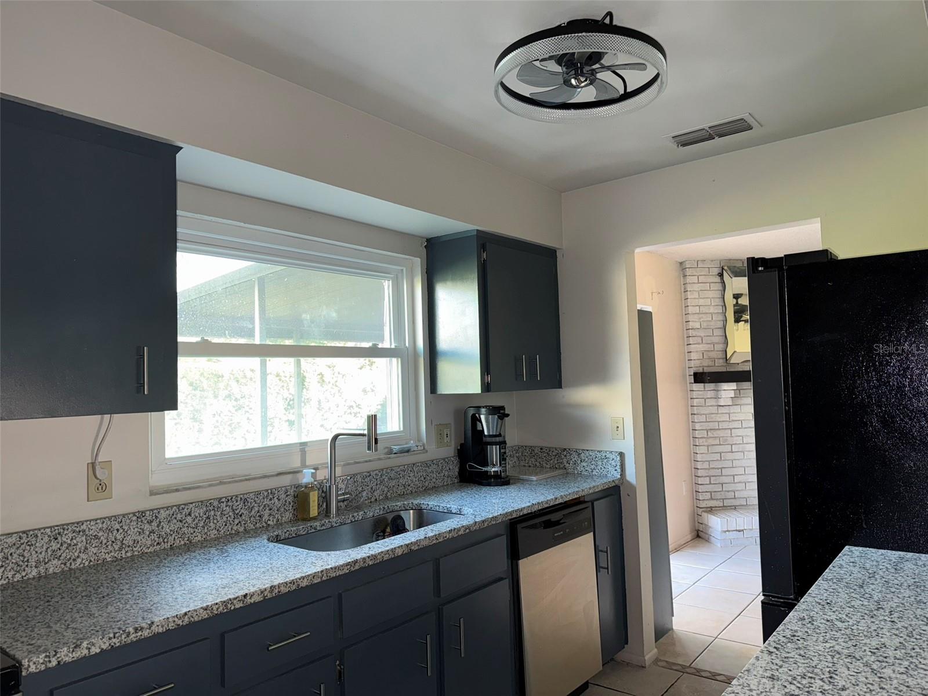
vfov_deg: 56.8
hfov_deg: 71.6
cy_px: 348
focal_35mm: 24
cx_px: 464
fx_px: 643
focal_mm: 6.76
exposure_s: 1/17
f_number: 1.78
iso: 125
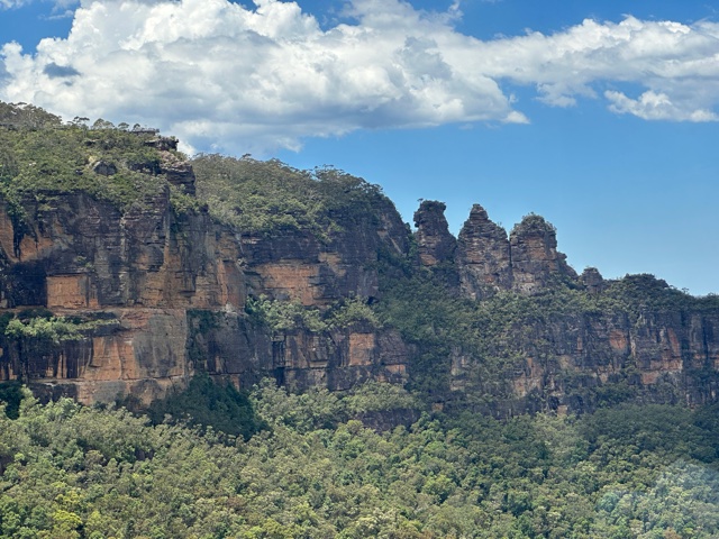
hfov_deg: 25.3
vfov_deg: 19.1
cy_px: 270
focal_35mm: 77
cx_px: 360
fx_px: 1599
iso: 32
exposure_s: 1/840
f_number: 2.8
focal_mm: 9
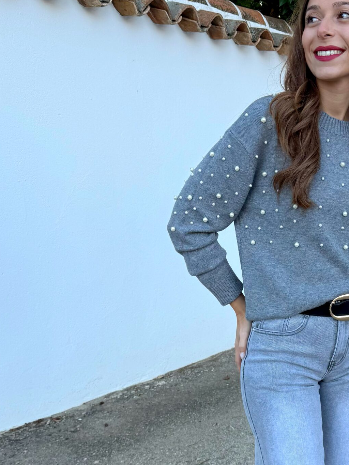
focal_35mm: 45
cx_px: 306
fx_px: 605
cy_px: 356
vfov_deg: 40.7
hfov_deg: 30.9
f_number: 1.78
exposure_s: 1/372
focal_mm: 6.76
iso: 80
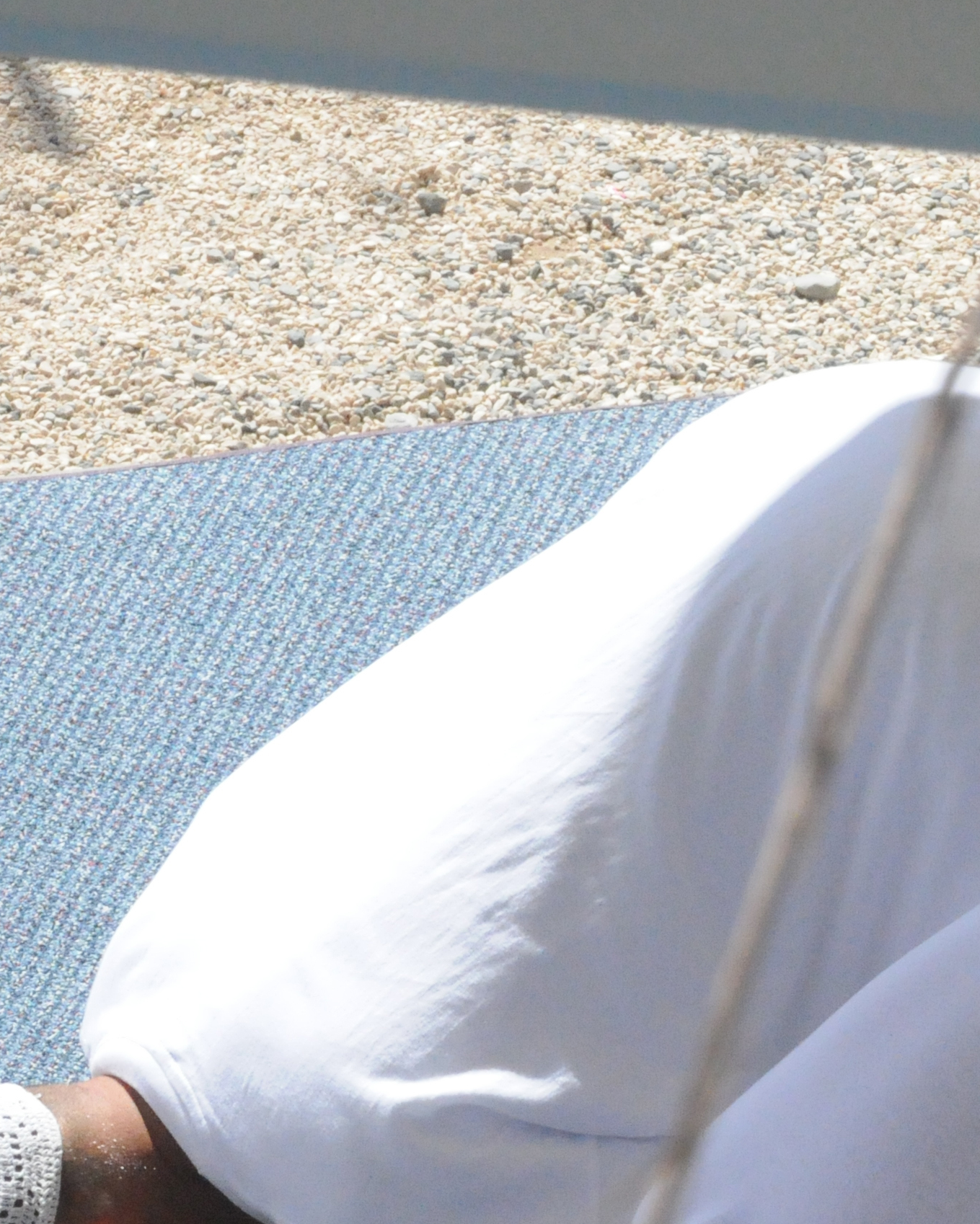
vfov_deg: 2.7
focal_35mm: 710
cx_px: 1273
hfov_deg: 2.2
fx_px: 25734
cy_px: 848
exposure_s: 1/1250
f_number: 16
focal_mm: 200
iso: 3200
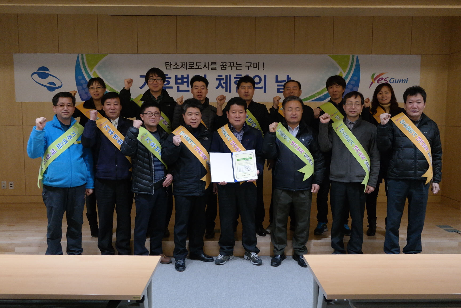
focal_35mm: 30
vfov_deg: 43.6
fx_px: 384
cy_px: 154
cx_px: 230
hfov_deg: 61.9
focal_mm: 20
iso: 1600
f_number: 3.5
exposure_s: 1/40
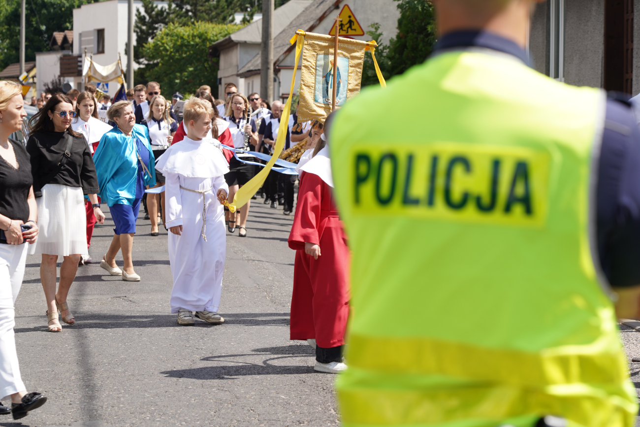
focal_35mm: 105
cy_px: 214
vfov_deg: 13.0
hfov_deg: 19.5
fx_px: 1867
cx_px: 320
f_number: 6.3
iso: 100
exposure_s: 1/250
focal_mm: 105
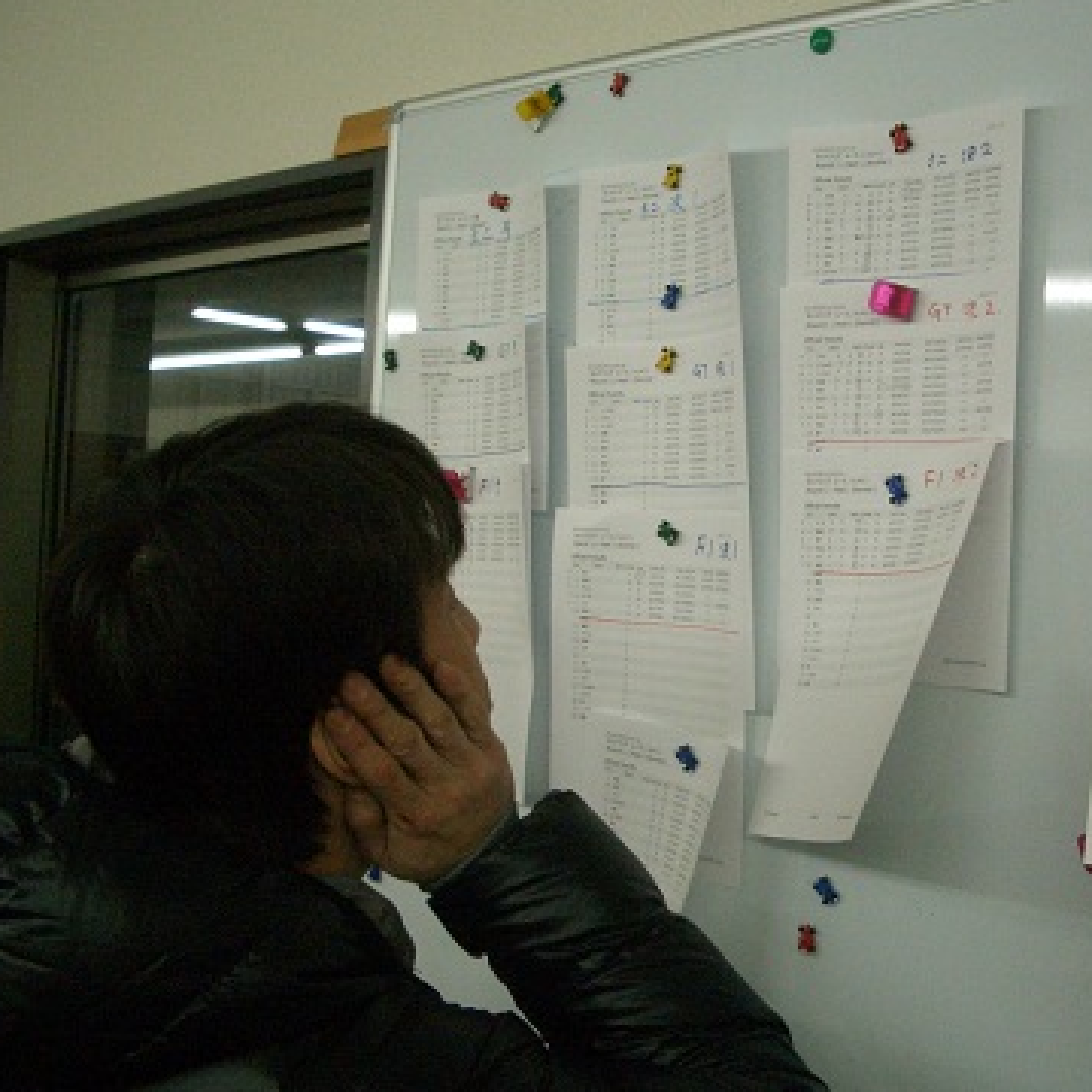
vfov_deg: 38.3
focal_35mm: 44
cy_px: 558
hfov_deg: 38.3
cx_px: 622
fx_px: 1570
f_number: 2.6
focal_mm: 5.8
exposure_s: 1/80
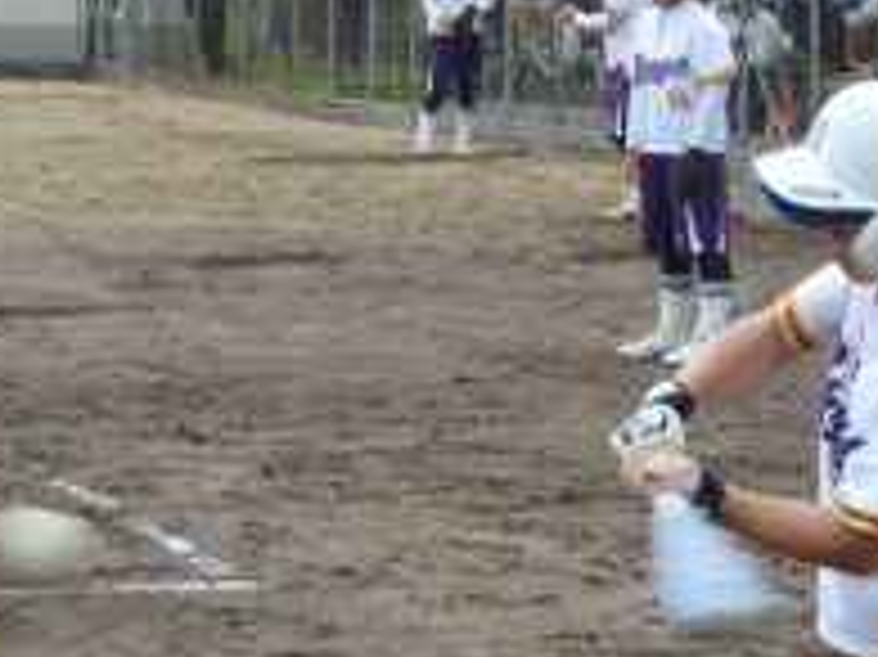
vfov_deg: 5.1
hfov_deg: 6.8
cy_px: 562
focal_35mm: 292
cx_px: 563
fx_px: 7402
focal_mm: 17
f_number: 4.8
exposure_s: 1/250
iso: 100
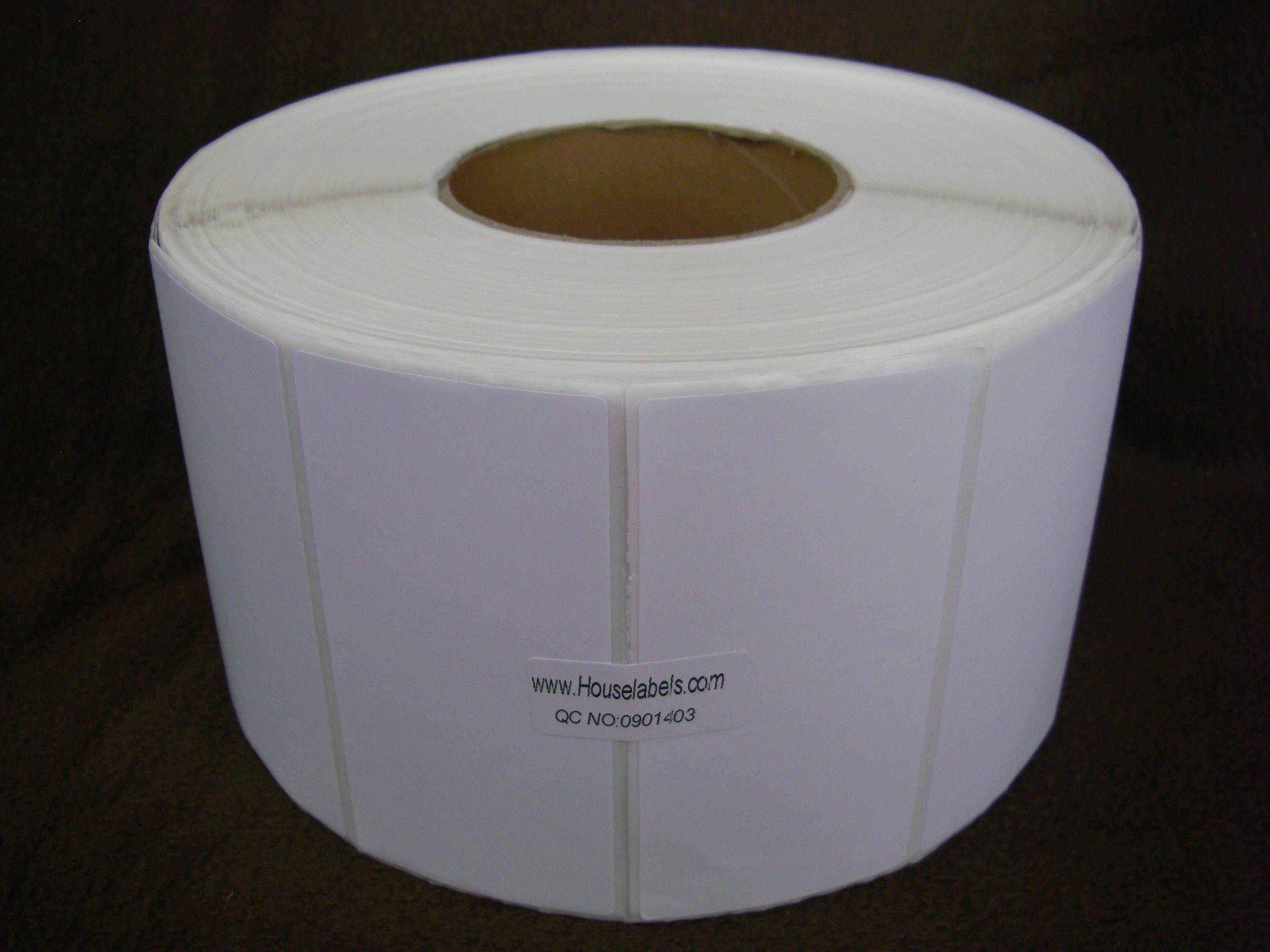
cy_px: 476
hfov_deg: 49.0
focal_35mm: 38
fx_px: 1394
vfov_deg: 37.7
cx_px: 635
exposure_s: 1/50
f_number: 3.3
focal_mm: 6.3
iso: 160
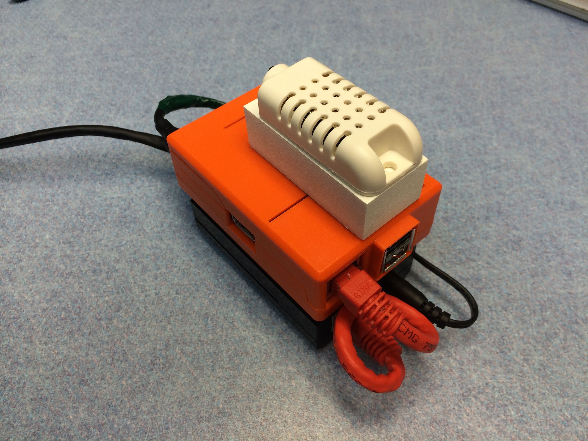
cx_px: 294
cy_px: 220
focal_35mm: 30
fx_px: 510
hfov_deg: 60.0
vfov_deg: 46.8
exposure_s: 1/120
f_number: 2.2
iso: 50
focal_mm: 4.12
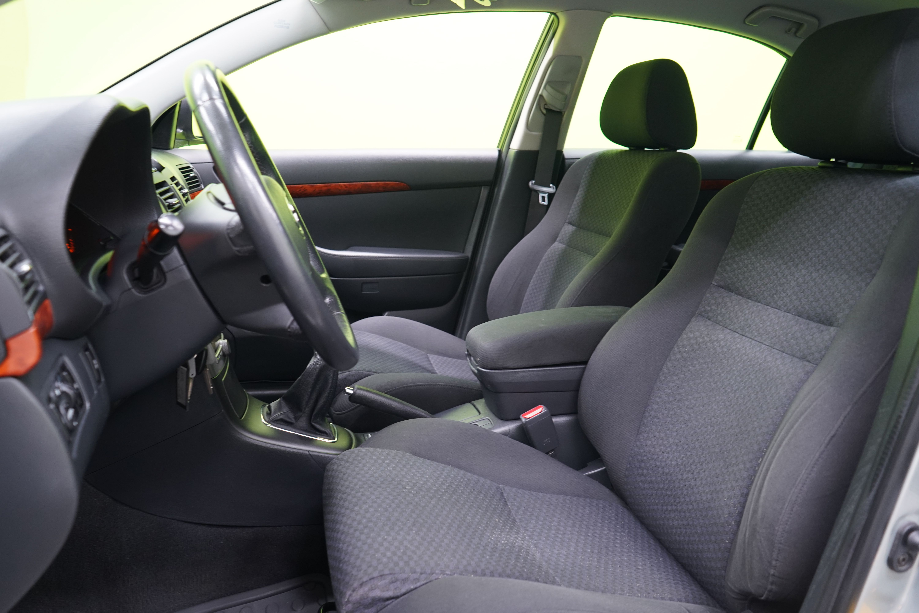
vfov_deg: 46.4
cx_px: 460
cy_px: 306
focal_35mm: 28
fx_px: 715
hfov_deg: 65.5
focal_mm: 28
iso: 1250
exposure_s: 1/15
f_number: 5
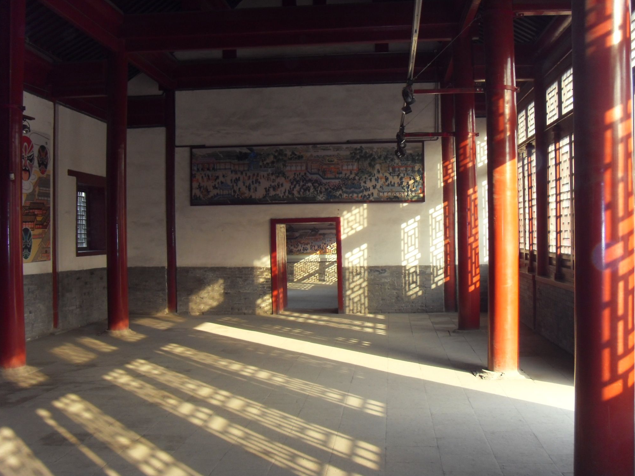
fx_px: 734
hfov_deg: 46.8
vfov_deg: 36.0
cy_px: 236
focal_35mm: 40
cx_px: 318
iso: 160
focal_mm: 6.6
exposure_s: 1/45
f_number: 3.5
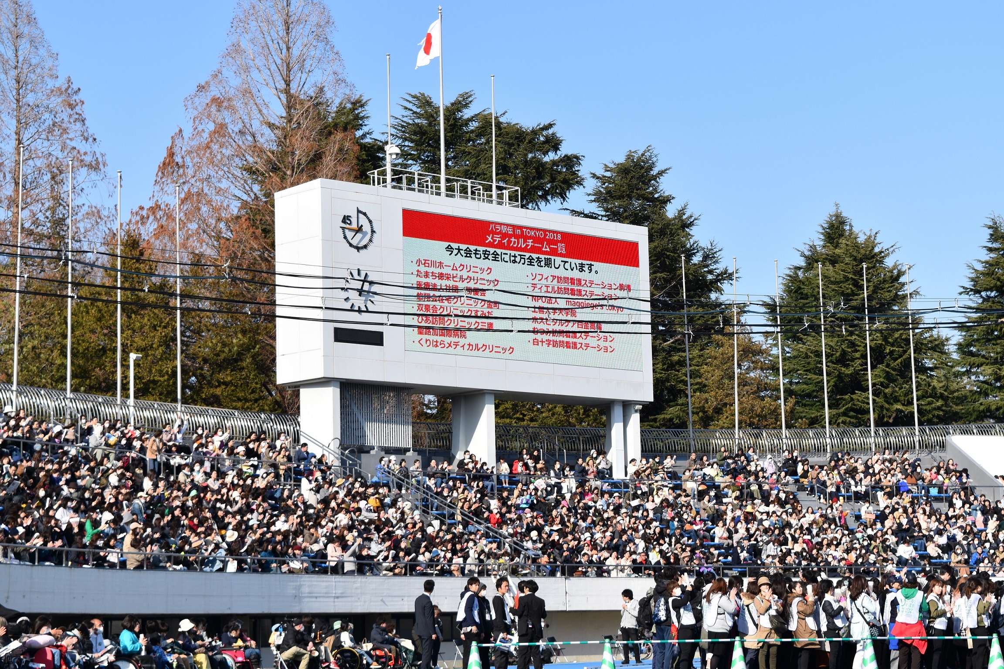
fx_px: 2301
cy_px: 334
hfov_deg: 24.6
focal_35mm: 82
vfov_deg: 16.6
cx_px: 502
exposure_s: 1/400
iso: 200
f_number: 10
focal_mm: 55
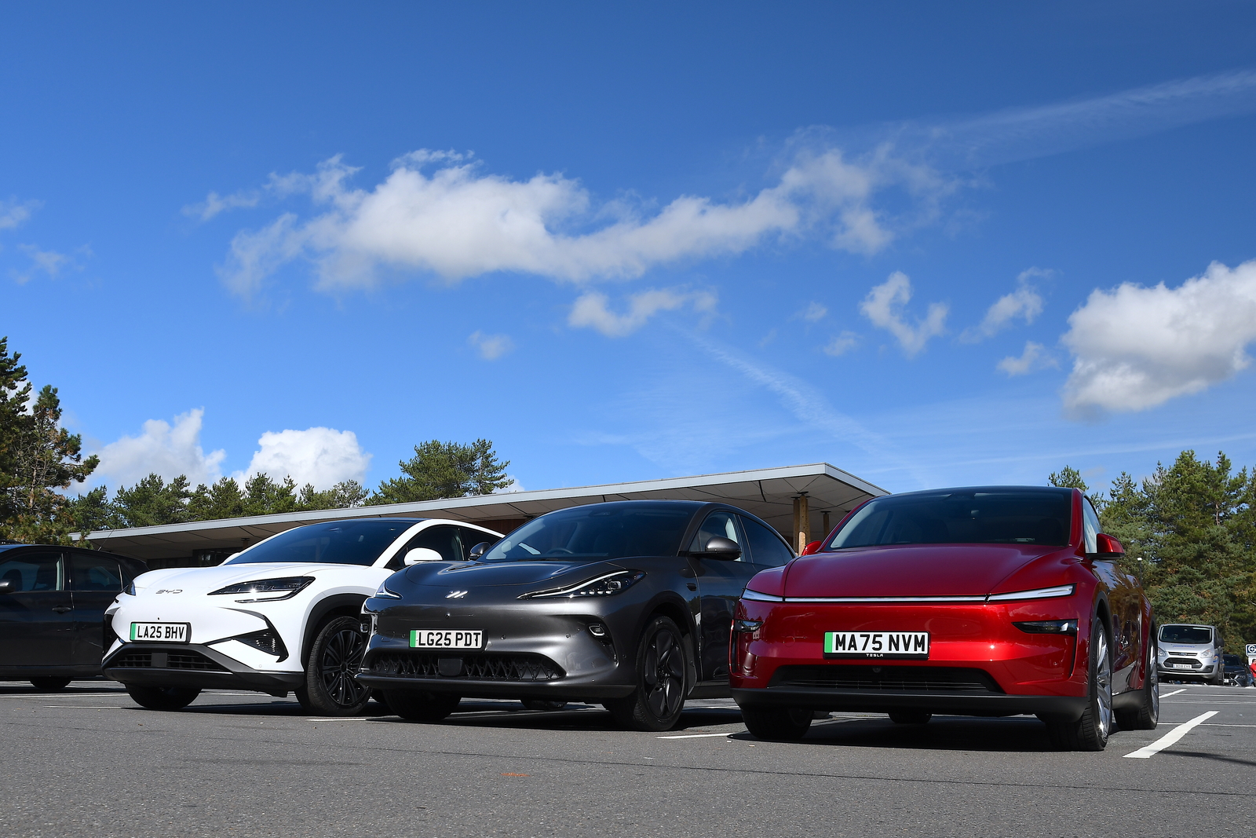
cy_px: 419
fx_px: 1256
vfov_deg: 36.9
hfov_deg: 53.1
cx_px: 628
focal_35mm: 36
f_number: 10
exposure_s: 1/200
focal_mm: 24
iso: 200
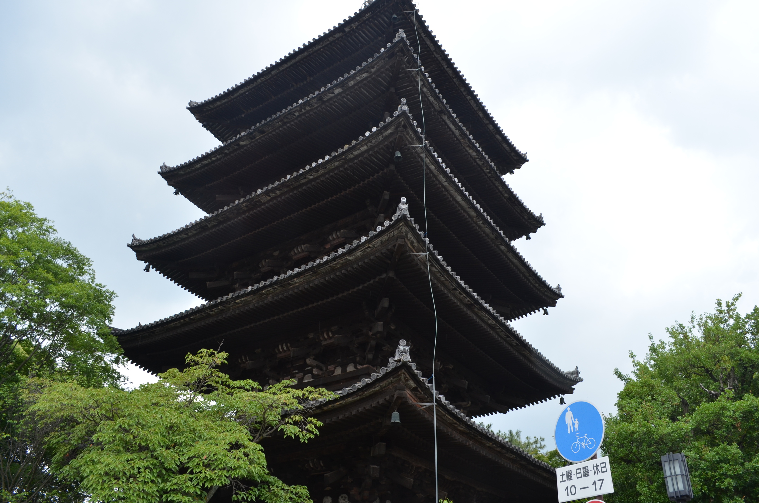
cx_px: 380
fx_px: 568
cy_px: 252
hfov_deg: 67.5
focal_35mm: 27
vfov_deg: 47.7
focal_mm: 18
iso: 250
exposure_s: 1/125
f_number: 5.6
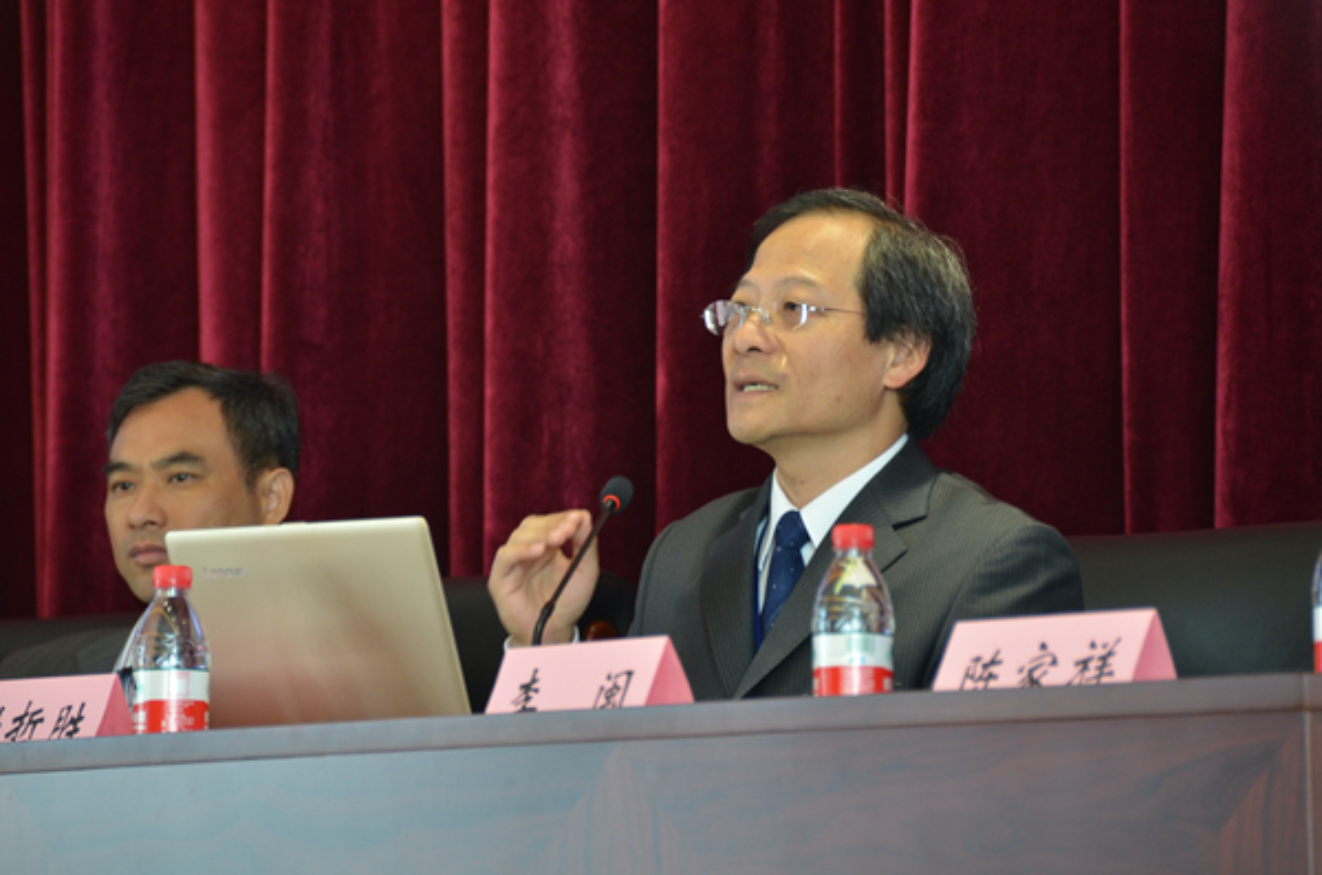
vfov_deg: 4.6
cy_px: 438
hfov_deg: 6.9
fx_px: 10990
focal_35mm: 300
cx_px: 661
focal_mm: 200
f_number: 5.6
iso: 640
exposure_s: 1/60
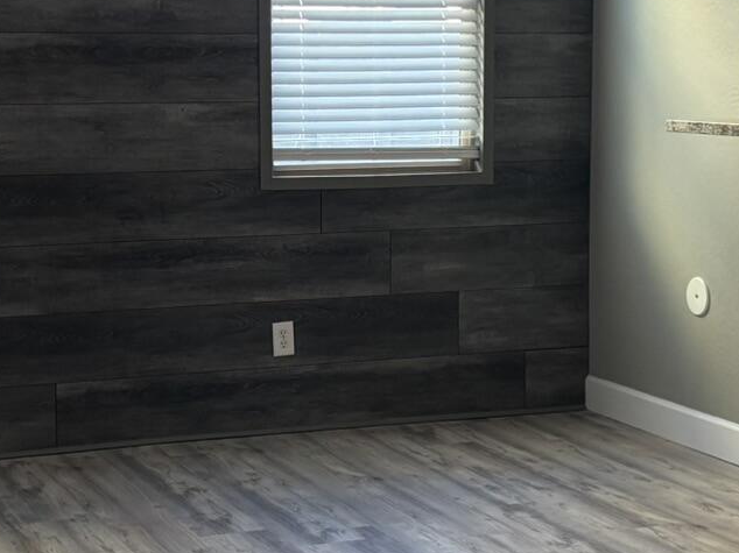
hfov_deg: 23.3
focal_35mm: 84
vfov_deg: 17.5
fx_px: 1793
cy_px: 225
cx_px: 318
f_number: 1.6
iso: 160
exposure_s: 1/60
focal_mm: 5.96
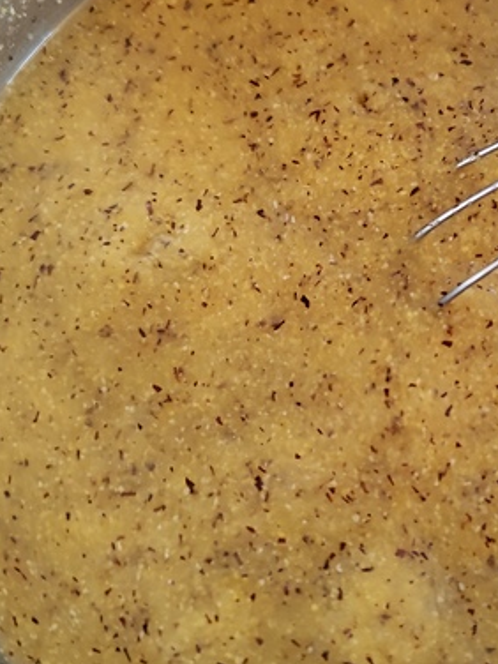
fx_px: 940
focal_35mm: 49
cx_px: 429
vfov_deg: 38.9
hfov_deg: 28.7
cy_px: 314
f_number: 1.65
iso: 1600
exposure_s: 1/25
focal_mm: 6.14
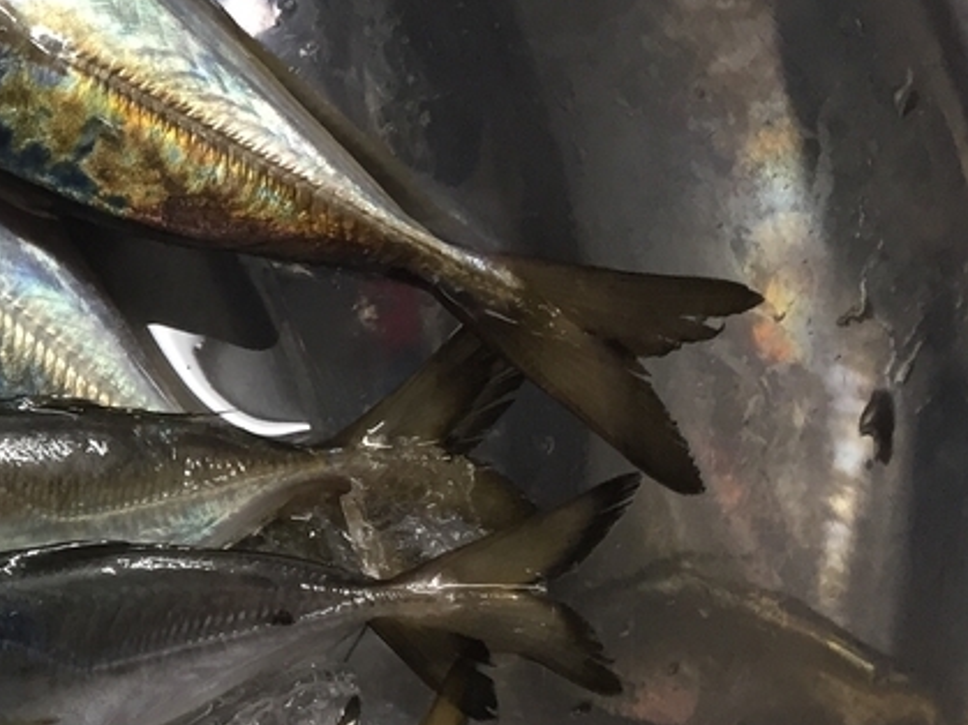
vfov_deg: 17.7
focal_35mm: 83
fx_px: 2320
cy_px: 473
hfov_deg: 21.0
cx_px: -358
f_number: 2.2
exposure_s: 1/30
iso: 32
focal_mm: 4.15
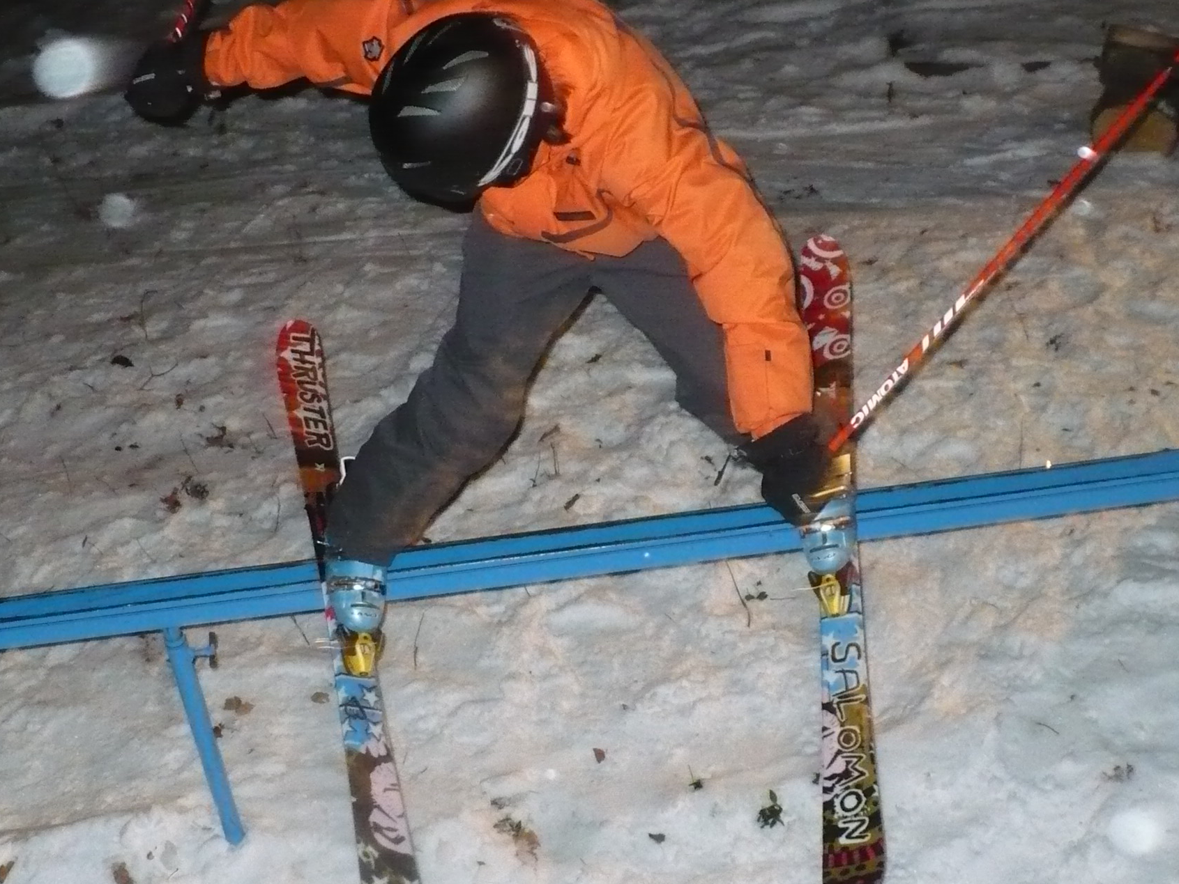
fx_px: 1908
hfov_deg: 34.3
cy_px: 474
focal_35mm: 56
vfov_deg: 26.1
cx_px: 666
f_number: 2.8
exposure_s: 1/30
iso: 640
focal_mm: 6.1
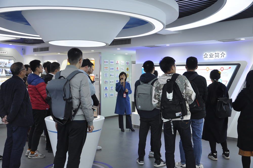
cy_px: 84
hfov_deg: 49.6
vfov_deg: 34.1
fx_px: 274
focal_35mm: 39
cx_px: 126
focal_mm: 26
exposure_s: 1/80
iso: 400
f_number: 4.5
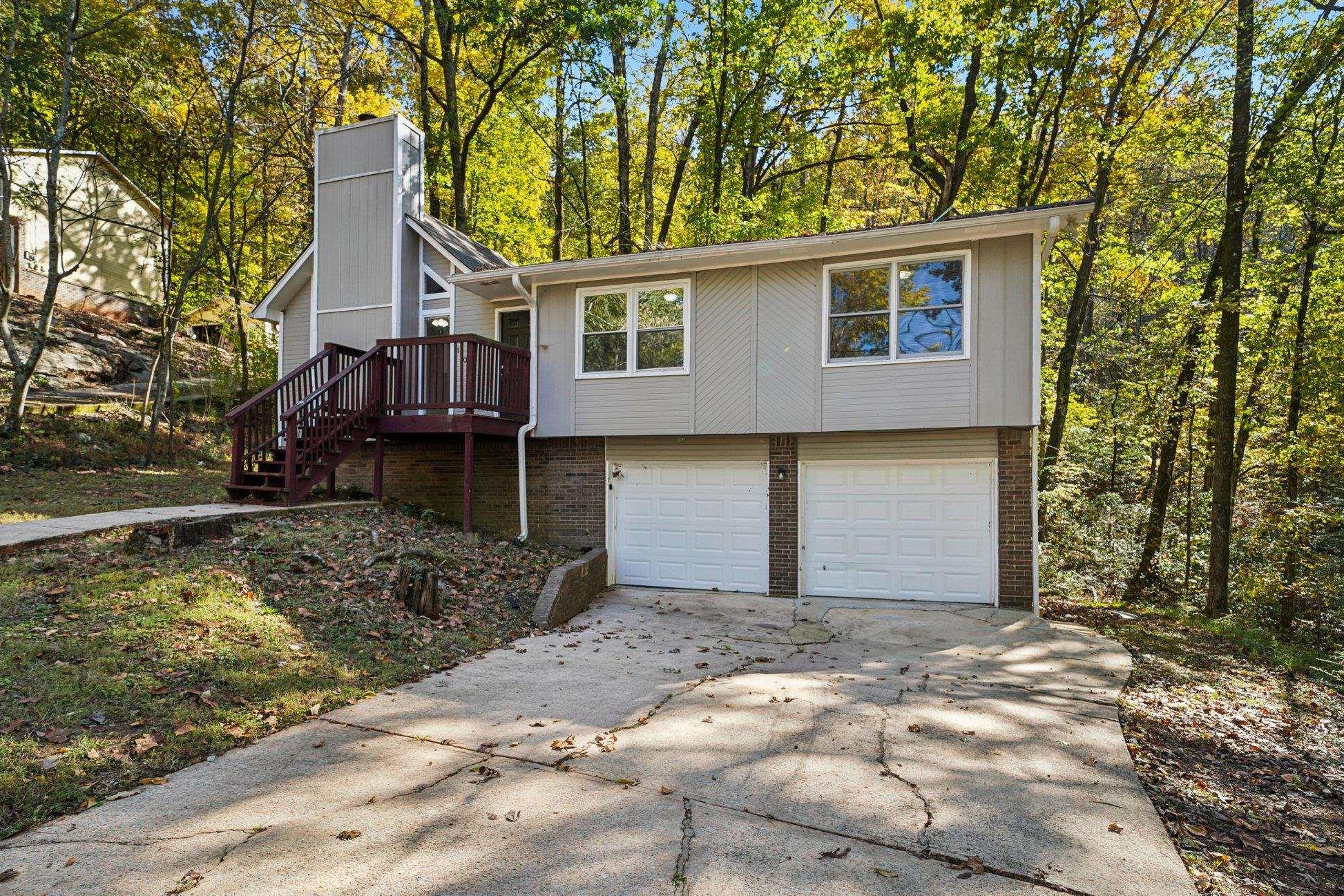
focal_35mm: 20
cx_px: 648
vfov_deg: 61.9
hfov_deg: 84.0
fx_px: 747
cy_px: 465
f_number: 8
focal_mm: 19
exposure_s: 1/100
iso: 400
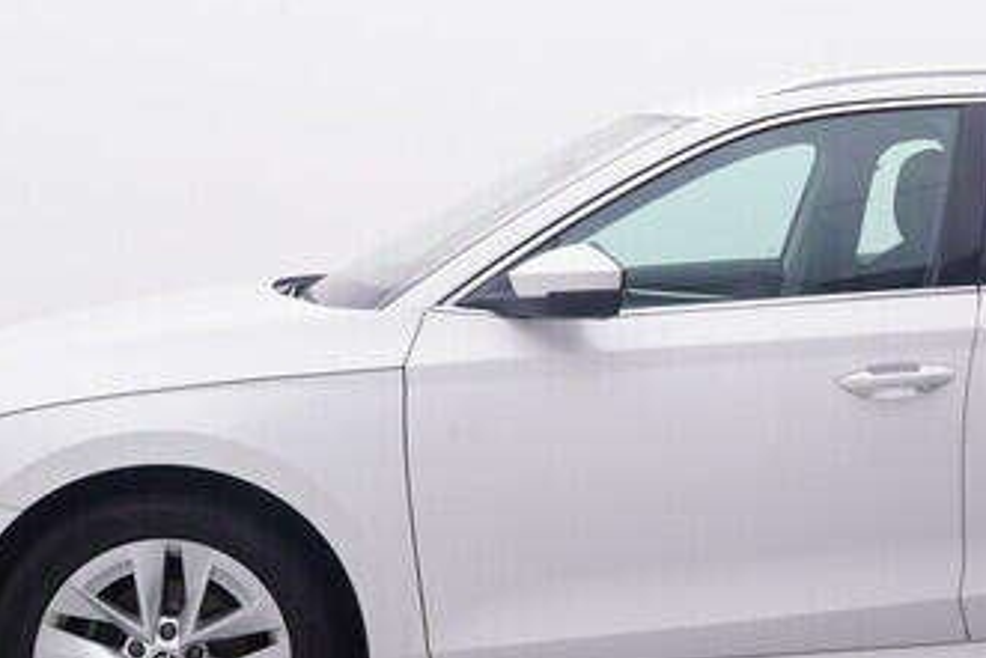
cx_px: 709
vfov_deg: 19.6
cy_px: 414
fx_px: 1906
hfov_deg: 28.7
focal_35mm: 70
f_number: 5
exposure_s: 1/80
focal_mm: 15
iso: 200
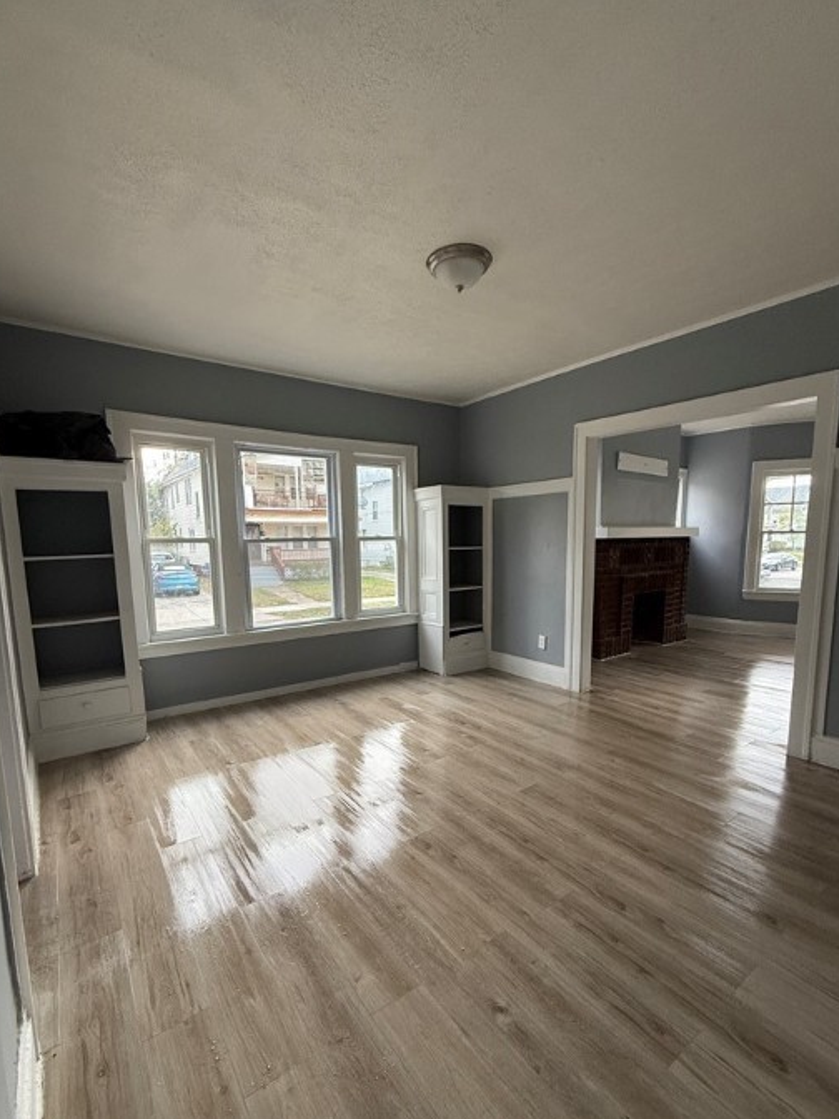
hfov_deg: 78.1
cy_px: 609
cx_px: 418
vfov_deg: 94.3
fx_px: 517
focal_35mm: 16
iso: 250
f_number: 2.2
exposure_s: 1/99
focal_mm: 2.22
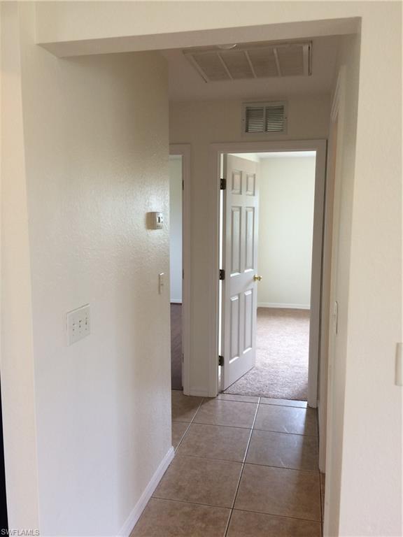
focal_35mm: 29
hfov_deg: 48.2
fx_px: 450
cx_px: 202
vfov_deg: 61.7
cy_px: 268
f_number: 2.2
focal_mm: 4.15
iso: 50
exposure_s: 1/30
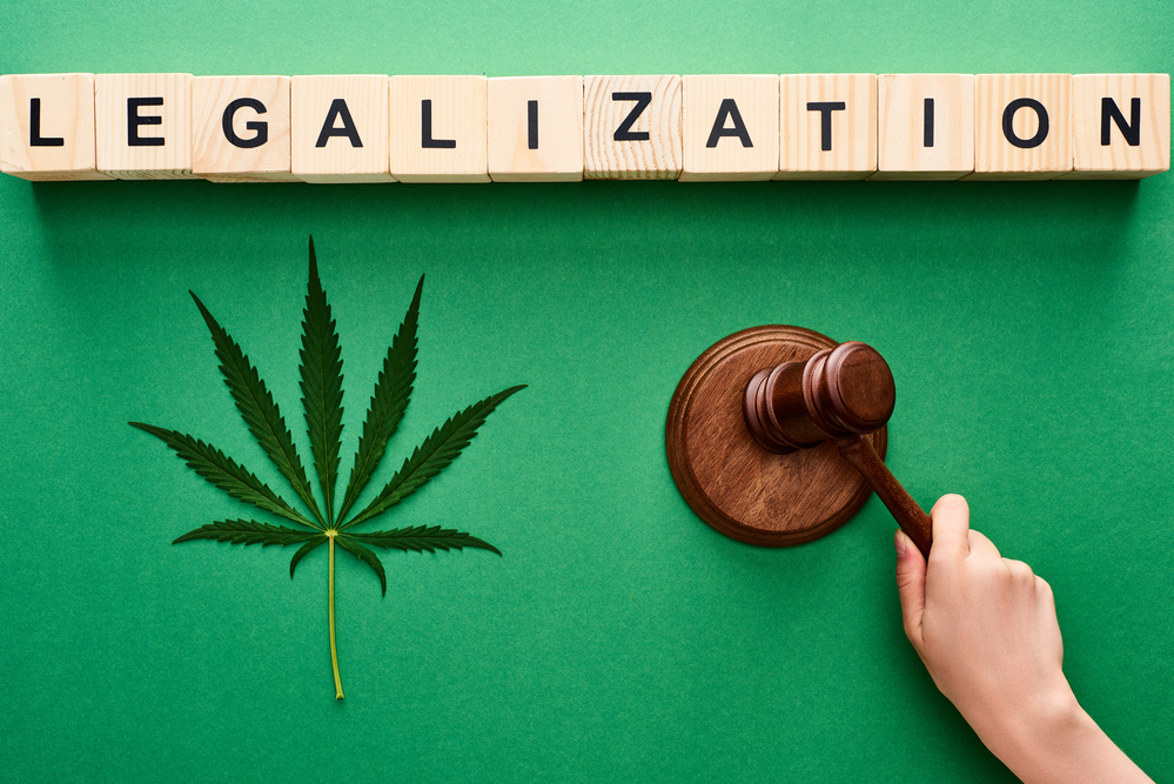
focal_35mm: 50
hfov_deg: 39.6
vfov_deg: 27.0
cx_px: 587
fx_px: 1631
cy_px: 392
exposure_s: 1/160
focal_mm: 50
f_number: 9
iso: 200
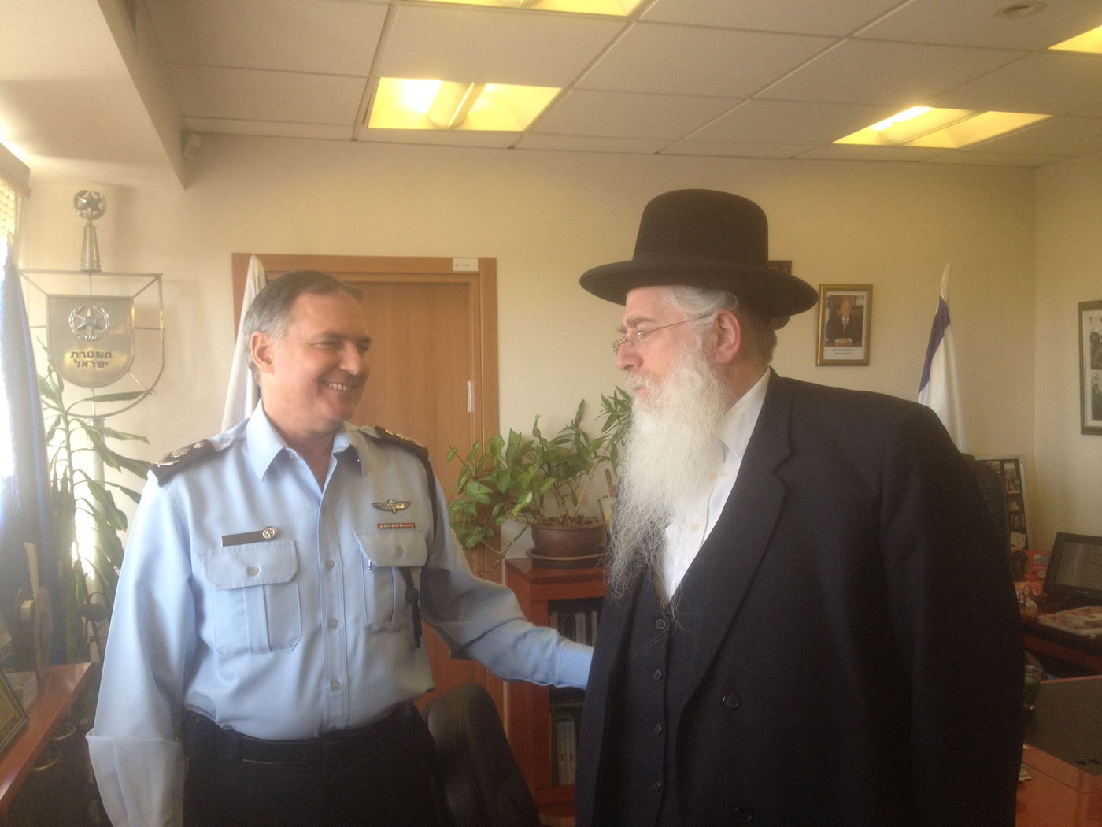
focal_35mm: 35
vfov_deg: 40.7
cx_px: 551
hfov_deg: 52.6
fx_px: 1114
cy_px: 414
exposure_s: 1/120
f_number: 2.4
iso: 100
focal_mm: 4.28
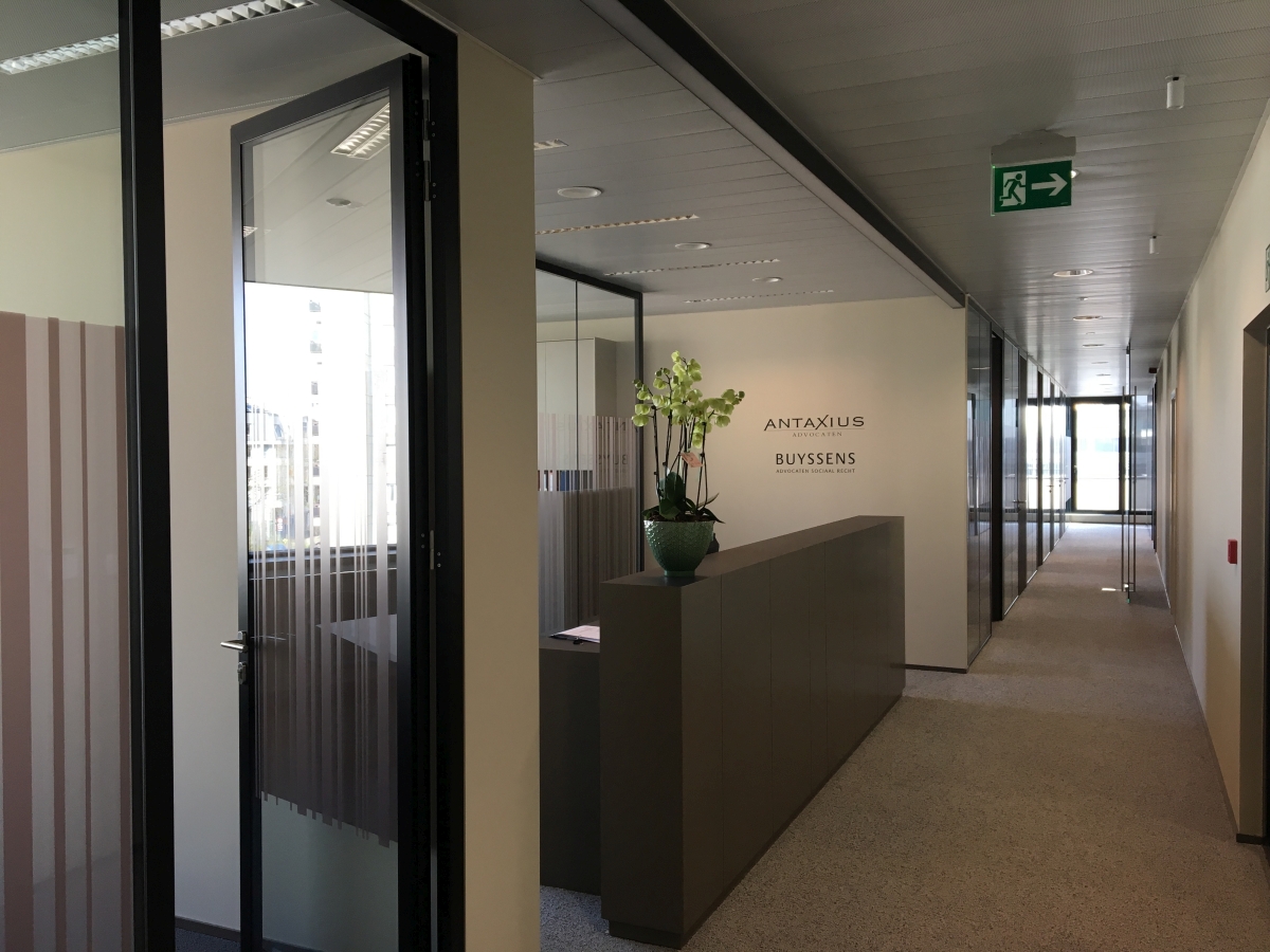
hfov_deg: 61.7
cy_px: 476
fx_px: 1064
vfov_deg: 48.2
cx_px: 635
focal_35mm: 29
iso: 25
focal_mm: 4.15
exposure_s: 1/33
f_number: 2.2
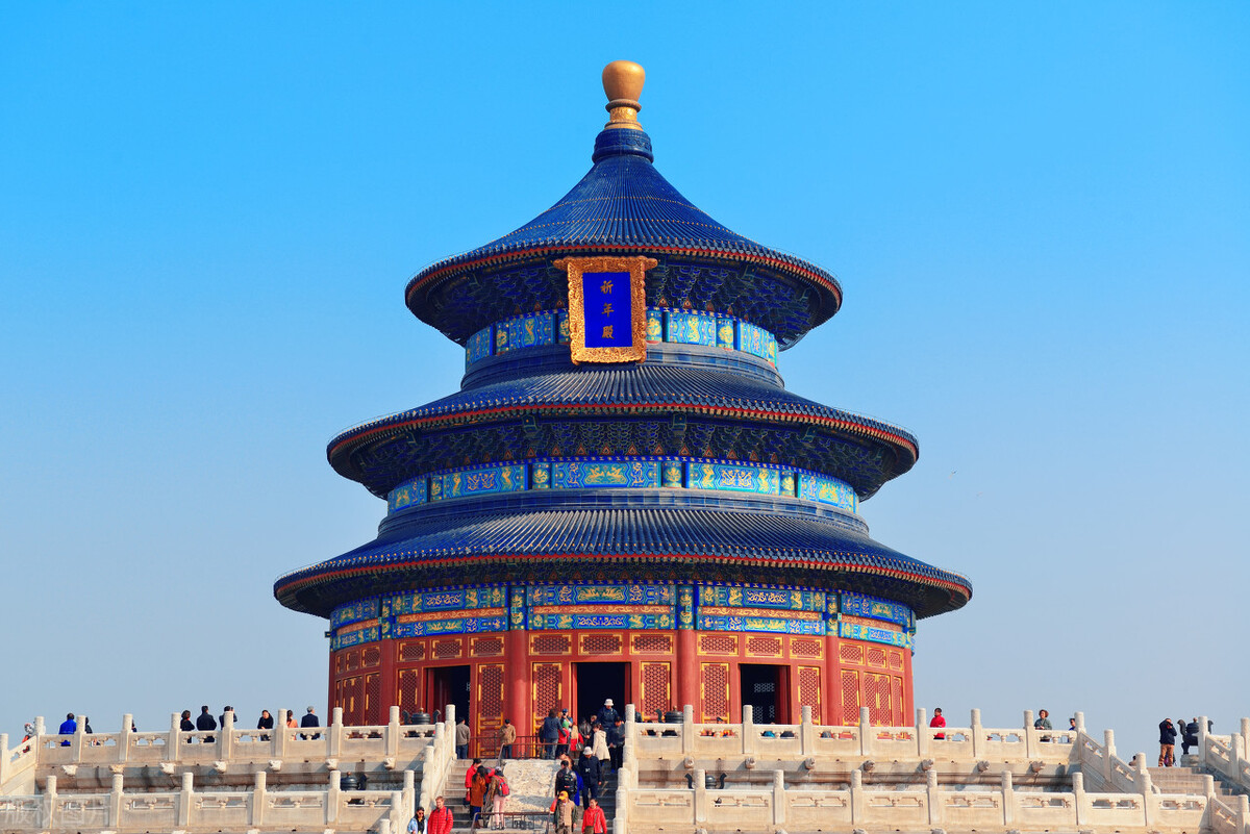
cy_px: 417
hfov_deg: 32.4
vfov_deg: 21.9
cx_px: 625
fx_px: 2153
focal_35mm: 62
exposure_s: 1/500
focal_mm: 62
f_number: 8
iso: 200
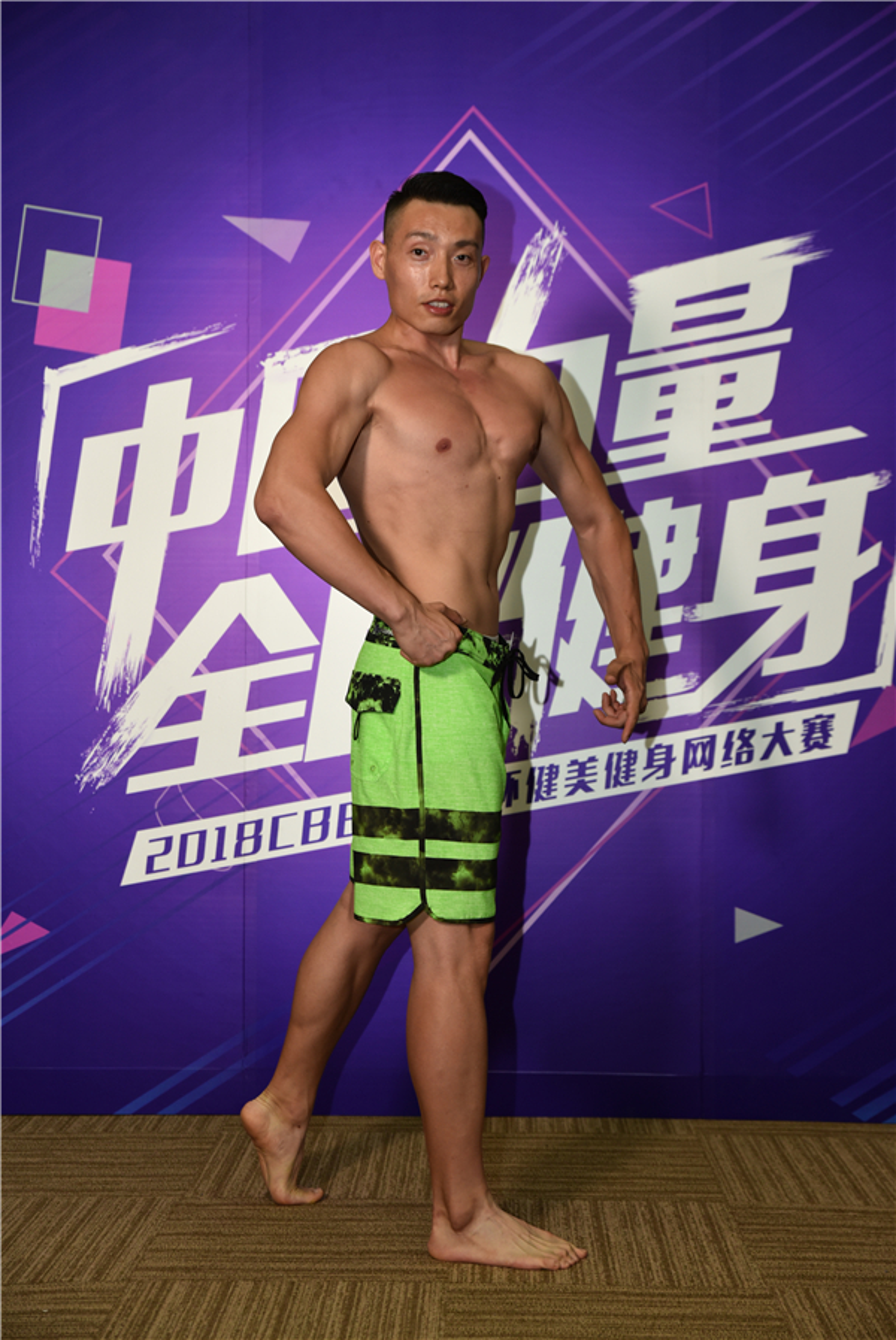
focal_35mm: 52
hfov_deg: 26.0
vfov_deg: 38.2
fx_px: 1938
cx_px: 448
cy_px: 670
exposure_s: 1/200
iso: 800
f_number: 4
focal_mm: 52
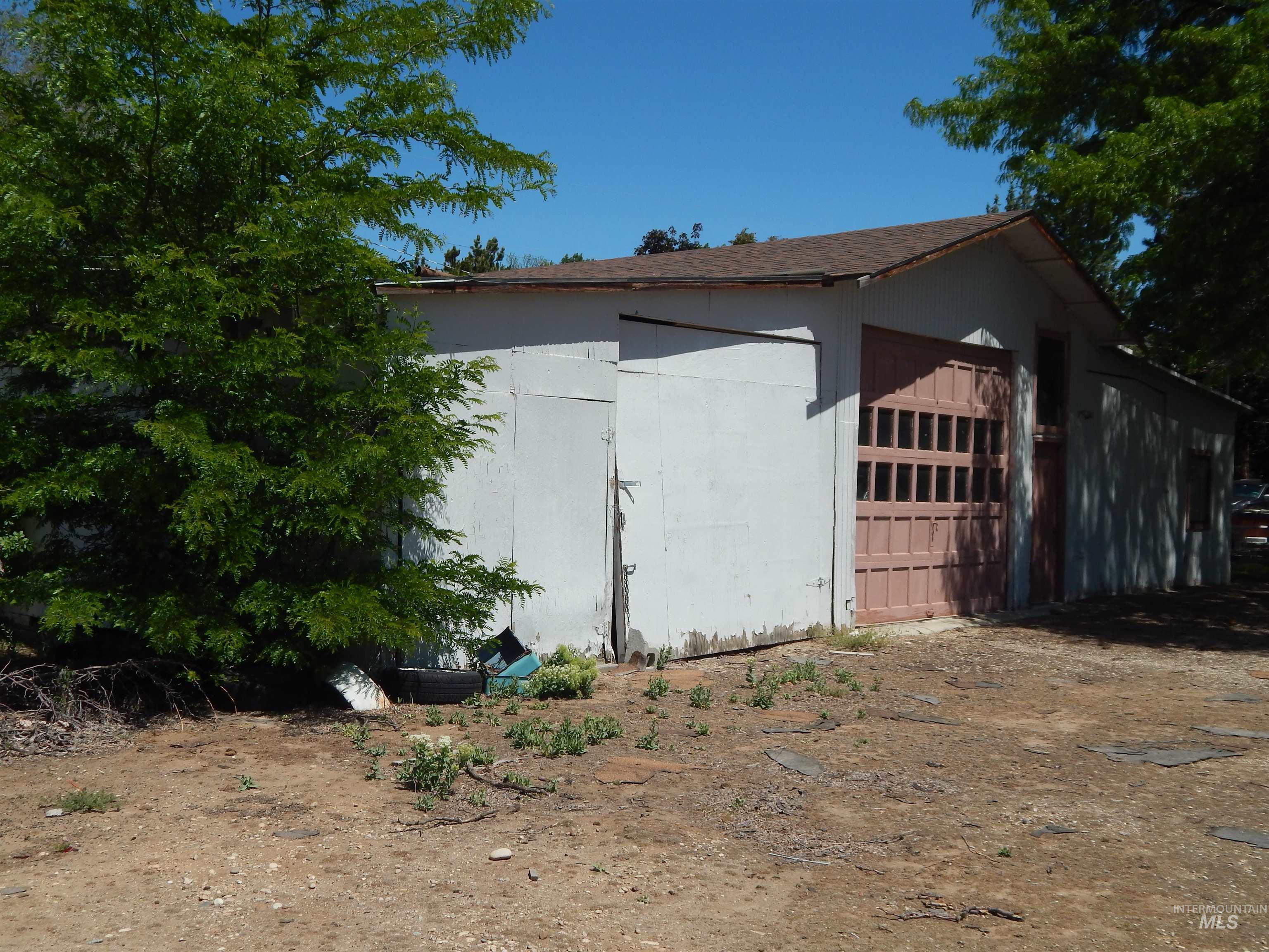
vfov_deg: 37.7
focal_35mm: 38
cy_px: 476
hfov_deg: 49.0
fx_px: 1393
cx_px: 634
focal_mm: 6.8
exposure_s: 1/640
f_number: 6.9
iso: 125
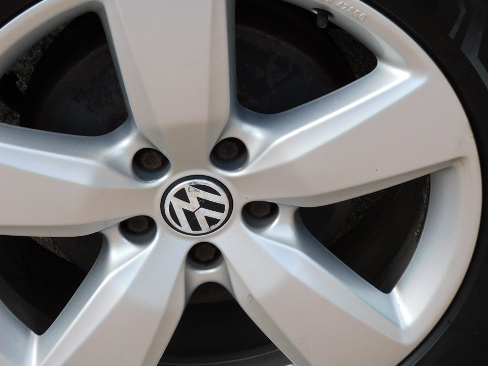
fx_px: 1932
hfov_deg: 14.4
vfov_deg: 10.8
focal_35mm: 137
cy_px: 194
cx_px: 212
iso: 125
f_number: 4.5
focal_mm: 15.2
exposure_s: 1/400
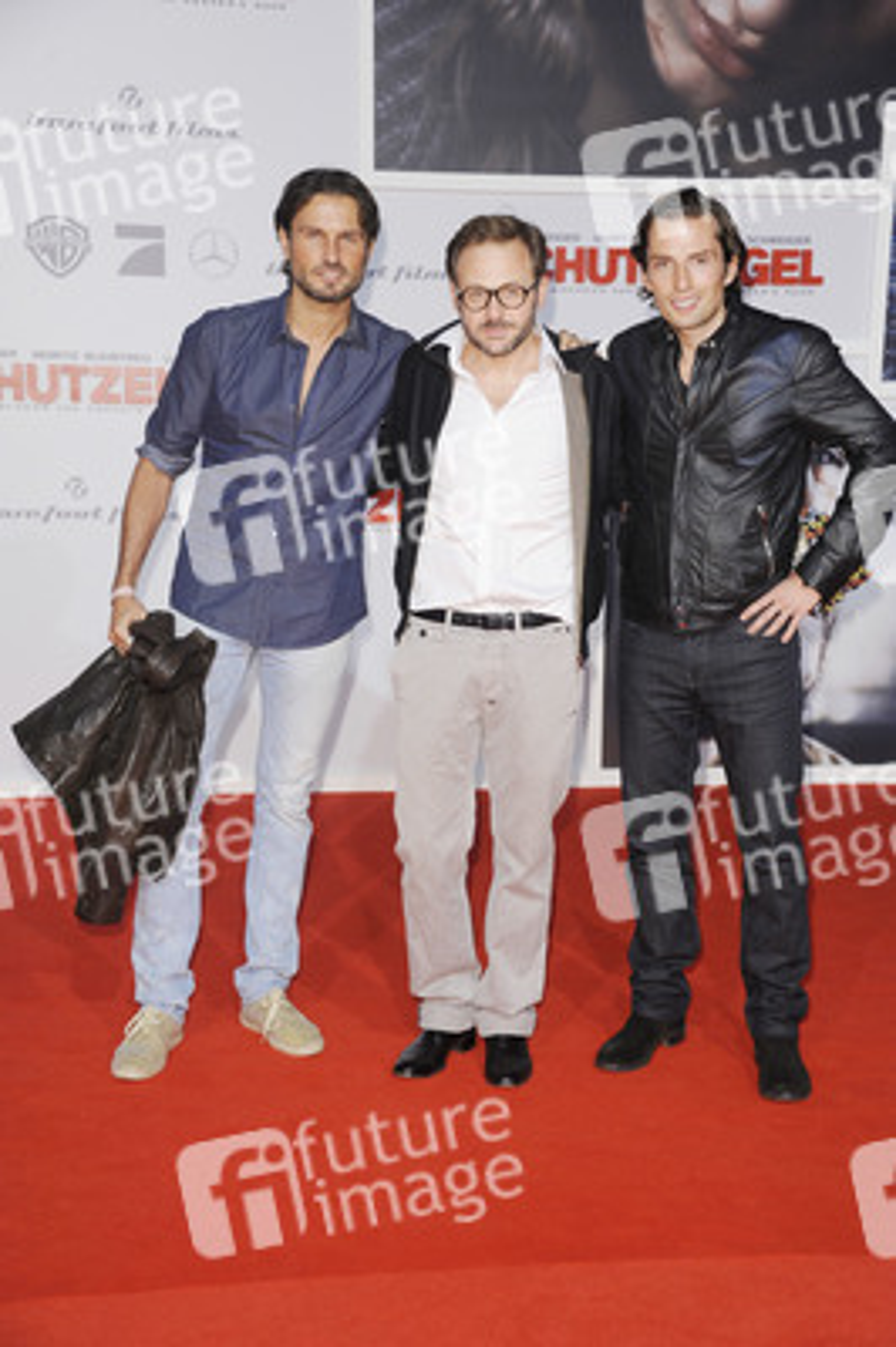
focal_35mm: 62
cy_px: 674
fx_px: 2319
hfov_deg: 21.9
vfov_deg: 32.4
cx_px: 448
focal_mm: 62
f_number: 5.6
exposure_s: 1/160
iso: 800
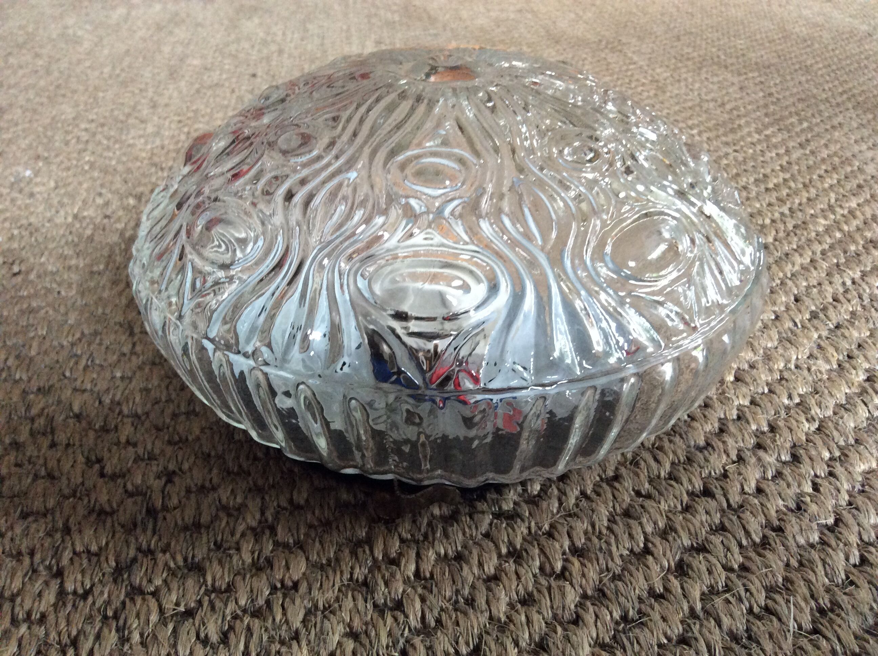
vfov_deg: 44.1
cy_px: 328
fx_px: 810
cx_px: 439
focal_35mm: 32
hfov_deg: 56.9
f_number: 2.4
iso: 200
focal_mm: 3.3
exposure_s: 1/25
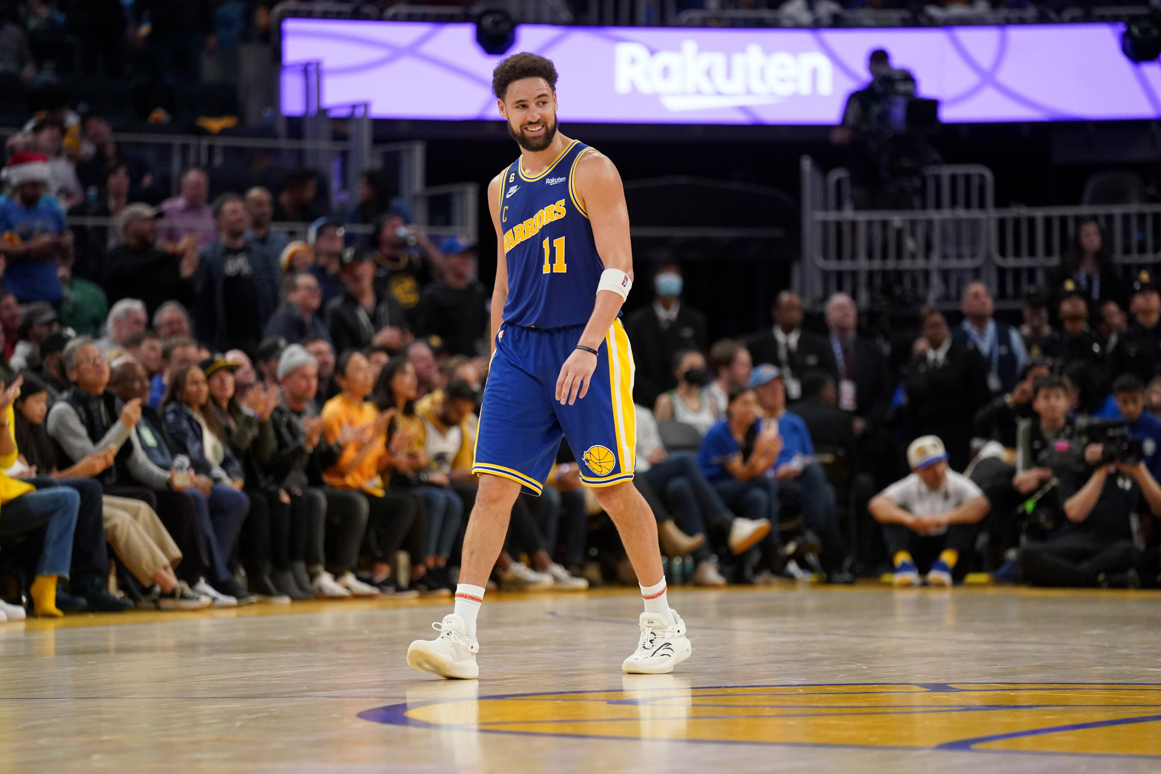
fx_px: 6449
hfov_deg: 10.3
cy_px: 387
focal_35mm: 200
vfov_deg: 6.9
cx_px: 580
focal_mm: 200
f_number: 2.8
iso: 3200
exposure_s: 1/2000
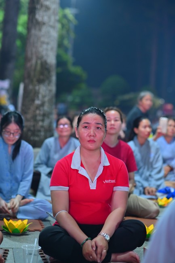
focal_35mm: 85
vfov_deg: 23.9
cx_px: 88
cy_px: 132
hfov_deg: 16.1
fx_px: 620
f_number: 2.8
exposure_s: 1/125
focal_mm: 85
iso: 1000
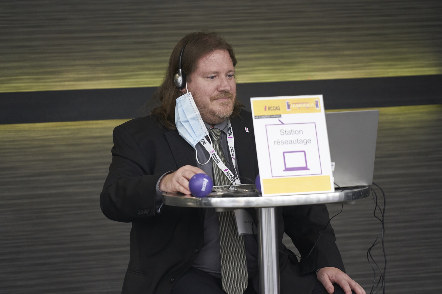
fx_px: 2456
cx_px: 221
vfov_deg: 6.9
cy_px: 147
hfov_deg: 10.3
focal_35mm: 200
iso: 2000
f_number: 4
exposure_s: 1/160
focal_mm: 200
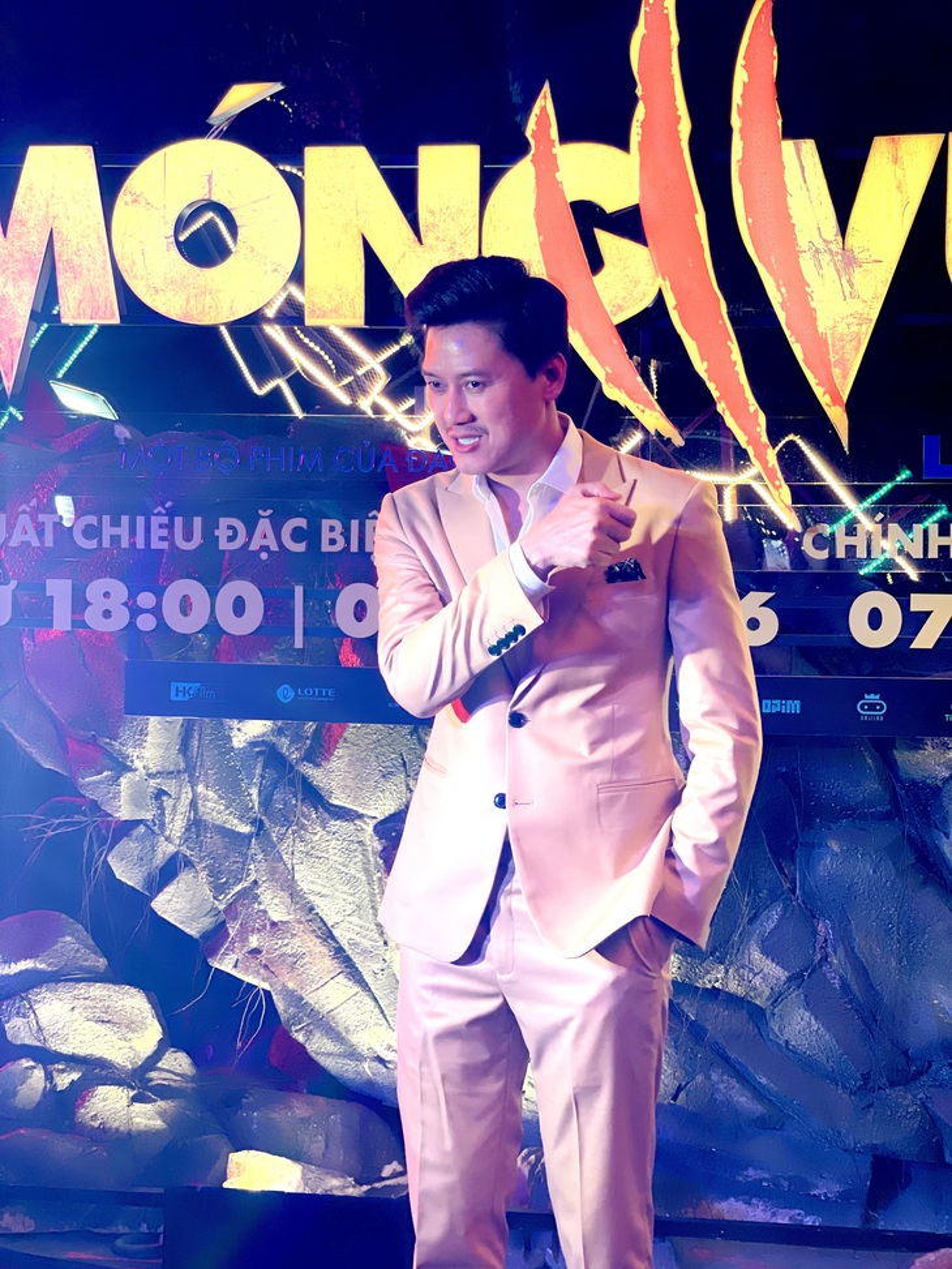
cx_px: 476
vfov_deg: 30.3
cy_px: 634
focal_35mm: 64
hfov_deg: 22.9
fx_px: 2346
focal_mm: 7.5
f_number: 2.2
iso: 80
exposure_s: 1/100
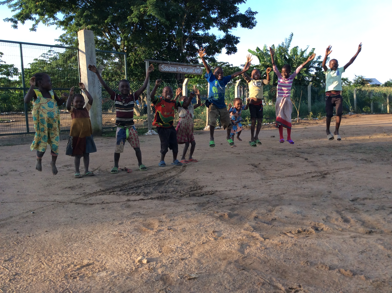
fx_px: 362
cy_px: 146
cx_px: 196
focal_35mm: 32
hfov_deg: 56.9
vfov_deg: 44.1
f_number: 2.4
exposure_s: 1/280
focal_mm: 3.3
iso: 32
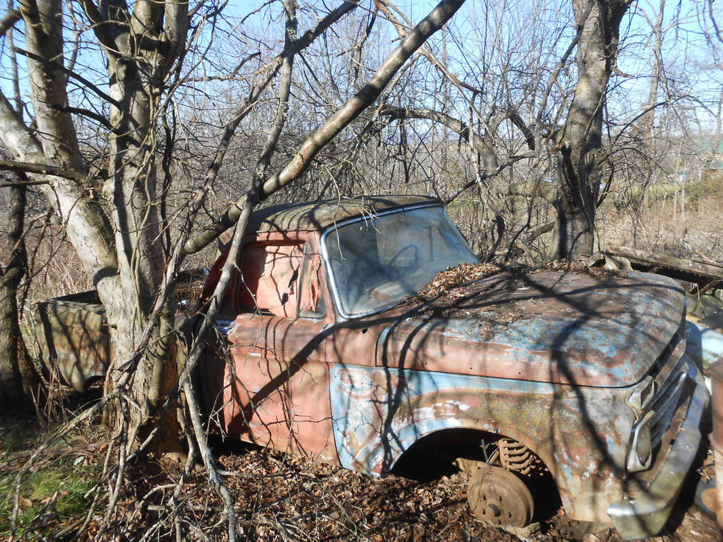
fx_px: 543
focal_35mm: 26
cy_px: 271
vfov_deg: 53.1
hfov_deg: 67.3
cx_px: 362
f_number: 3.5
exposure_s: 1/320
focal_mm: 4.6
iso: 80
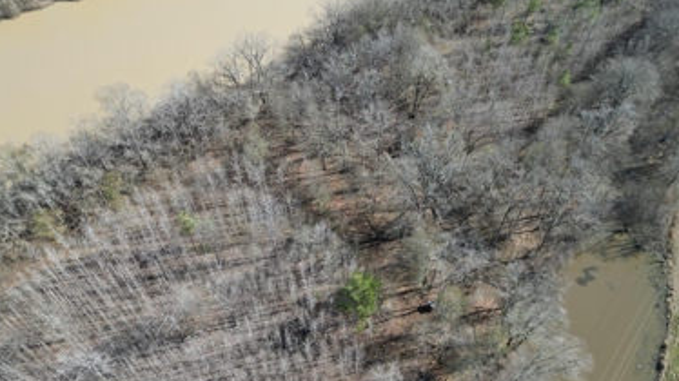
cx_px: 359
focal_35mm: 28
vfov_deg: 41.4
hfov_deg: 67.9
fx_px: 504
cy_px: 210
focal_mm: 6.72
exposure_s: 1/1250
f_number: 1.7
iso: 110
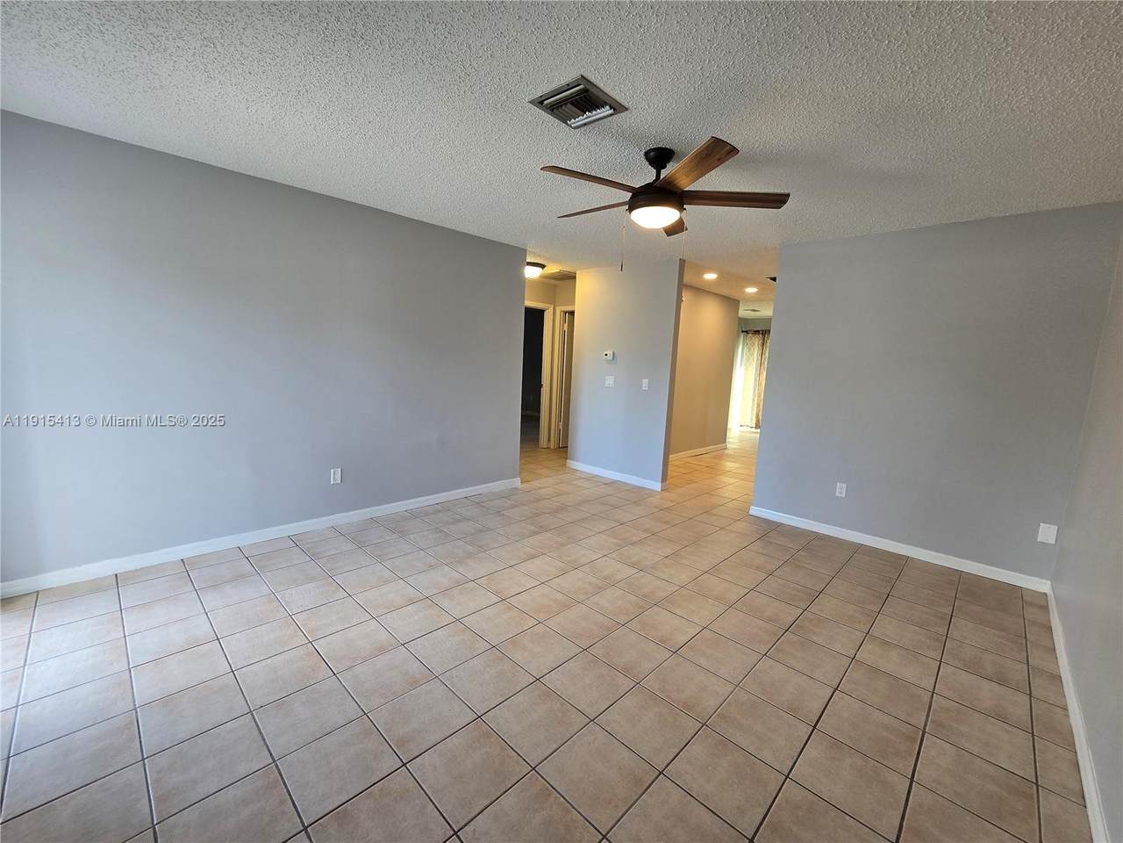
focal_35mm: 13
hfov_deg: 106.2
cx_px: 562
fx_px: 422
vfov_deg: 89.9
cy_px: 422
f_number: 2.2
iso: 125
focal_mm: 2.2
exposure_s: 1/60
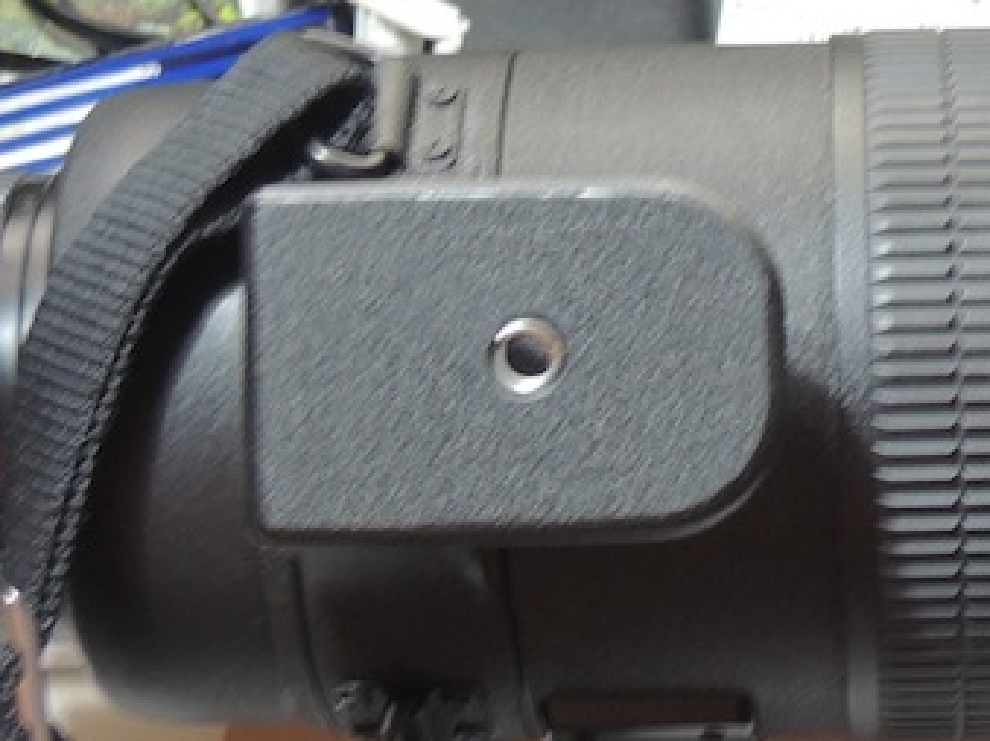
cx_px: 953
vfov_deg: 12.1
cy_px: 429
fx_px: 3488
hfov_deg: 15.9
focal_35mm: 122
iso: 200
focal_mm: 9
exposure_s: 1/5
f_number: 3.3
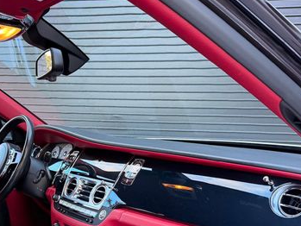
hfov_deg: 42.5
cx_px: 106
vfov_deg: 32.3
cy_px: 171
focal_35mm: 44
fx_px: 383
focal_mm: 6.76
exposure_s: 1/61
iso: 200
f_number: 1.78
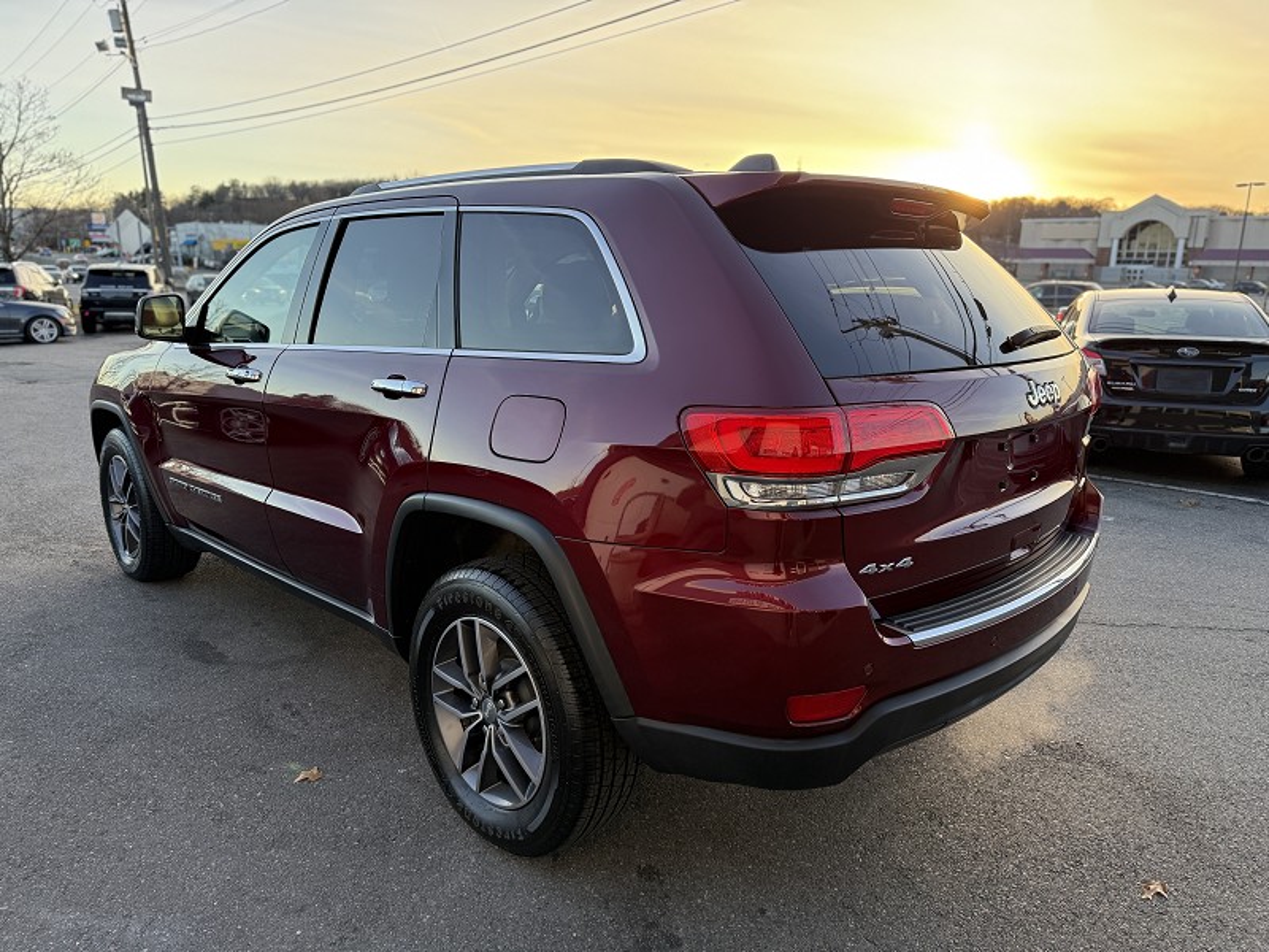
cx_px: 634
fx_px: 880
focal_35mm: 24
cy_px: 476
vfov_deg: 56.8
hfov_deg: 71.6
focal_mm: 6.76
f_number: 1.78
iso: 100
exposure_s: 1/303
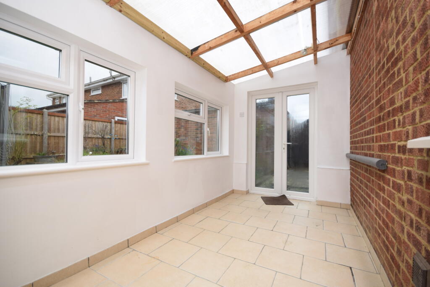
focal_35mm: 15
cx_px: 215
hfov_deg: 100.4
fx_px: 179
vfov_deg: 77.3
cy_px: 144
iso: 160
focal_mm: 10
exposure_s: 1/125
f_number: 5.6
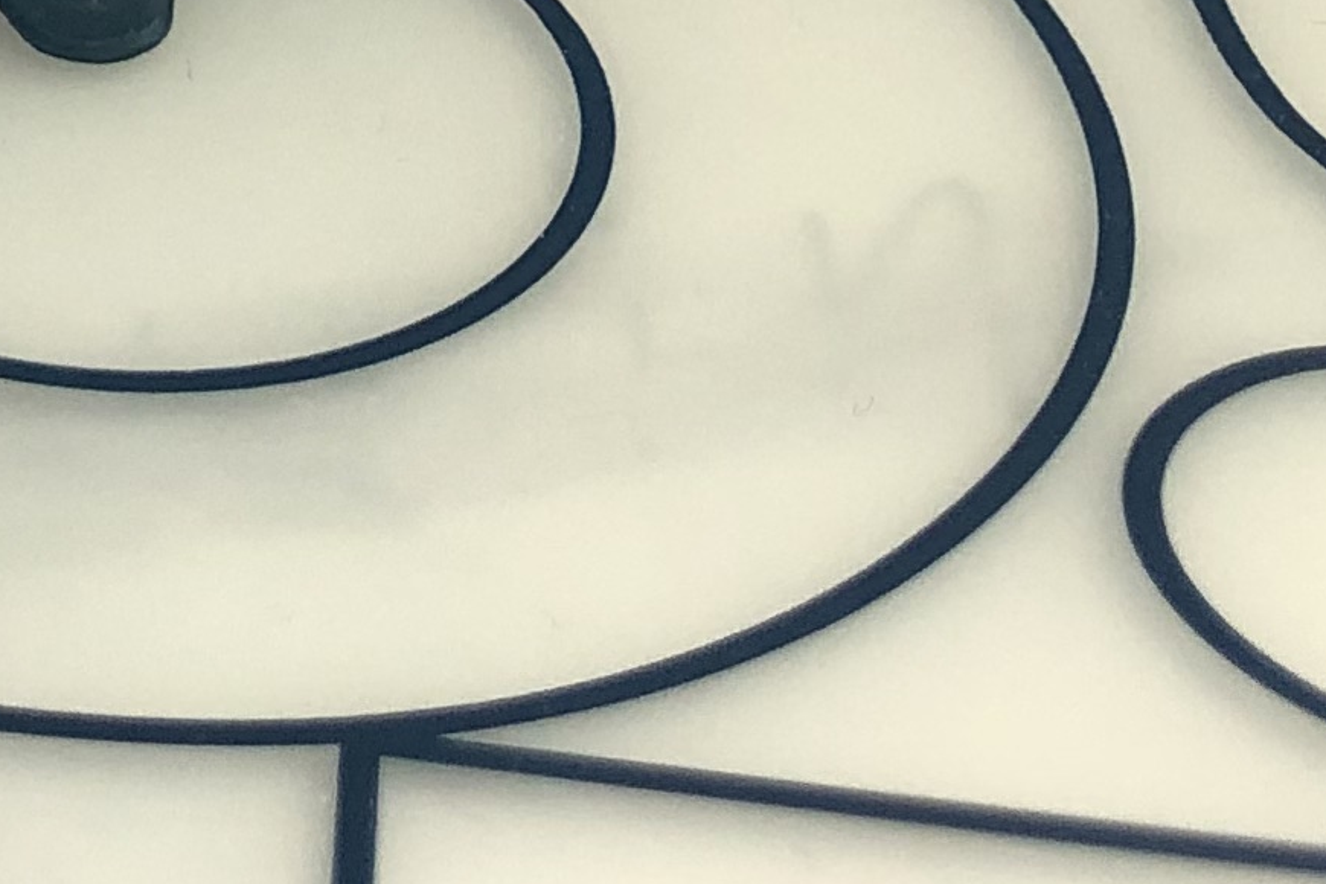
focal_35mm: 135
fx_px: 4972
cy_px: -1267
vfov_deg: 9.1
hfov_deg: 14.2
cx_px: -700
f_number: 1.8
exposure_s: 1/30
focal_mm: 3.99
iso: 32
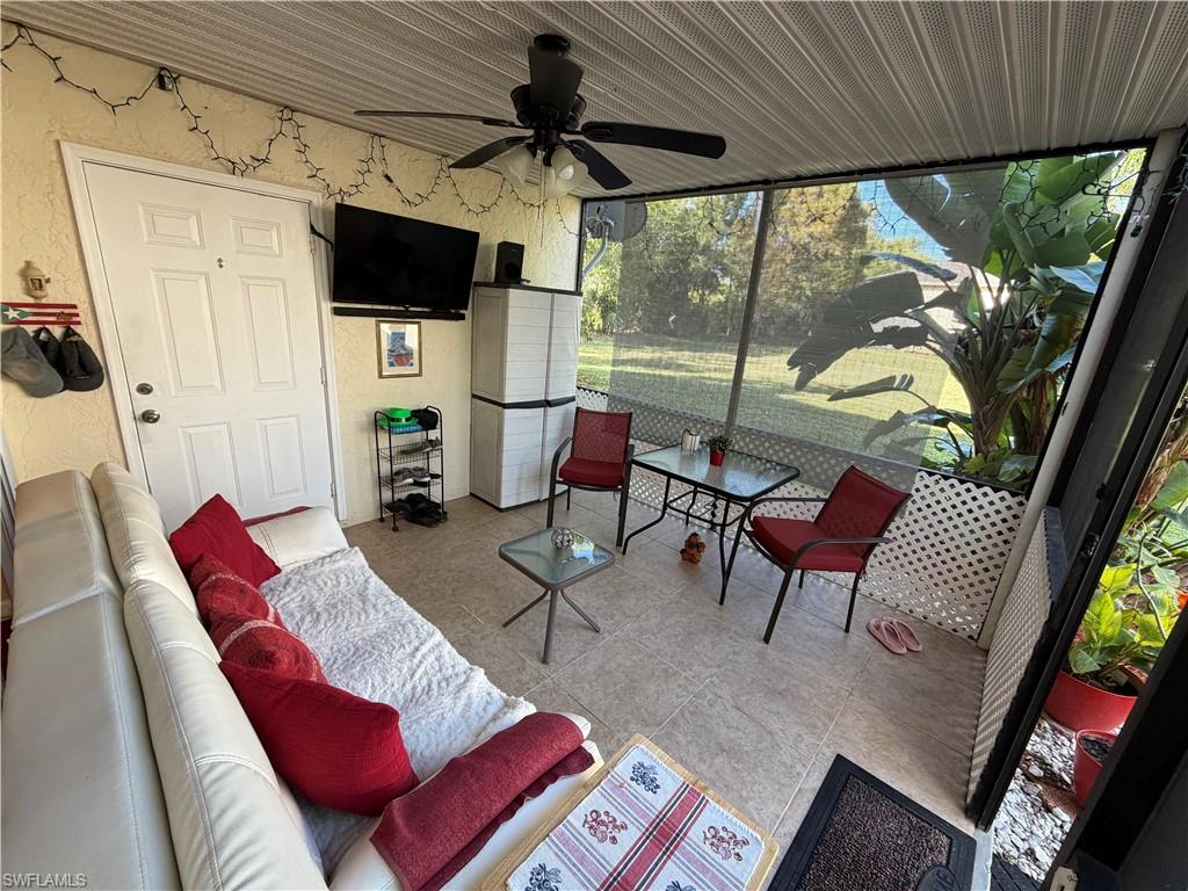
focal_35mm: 14
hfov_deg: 102.1
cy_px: 446
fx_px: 480
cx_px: 594
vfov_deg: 85.7
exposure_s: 1/121
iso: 125
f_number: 2.2
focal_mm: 2.22
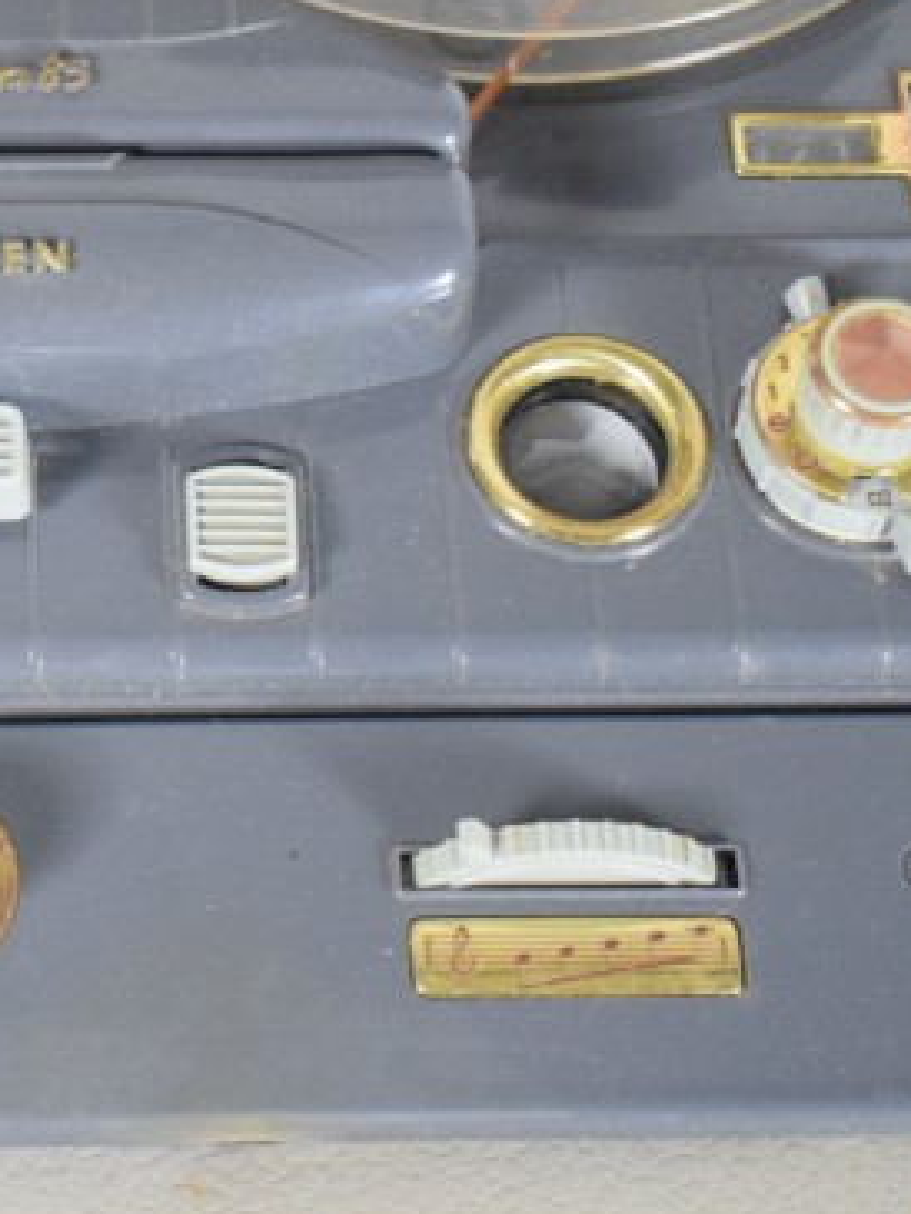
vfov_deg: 15.3
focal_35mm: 128
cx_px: -73
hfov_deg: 11.4
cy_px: 306
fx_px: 4489
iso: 2000
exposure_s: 1/125
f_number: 4.2
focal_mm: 30
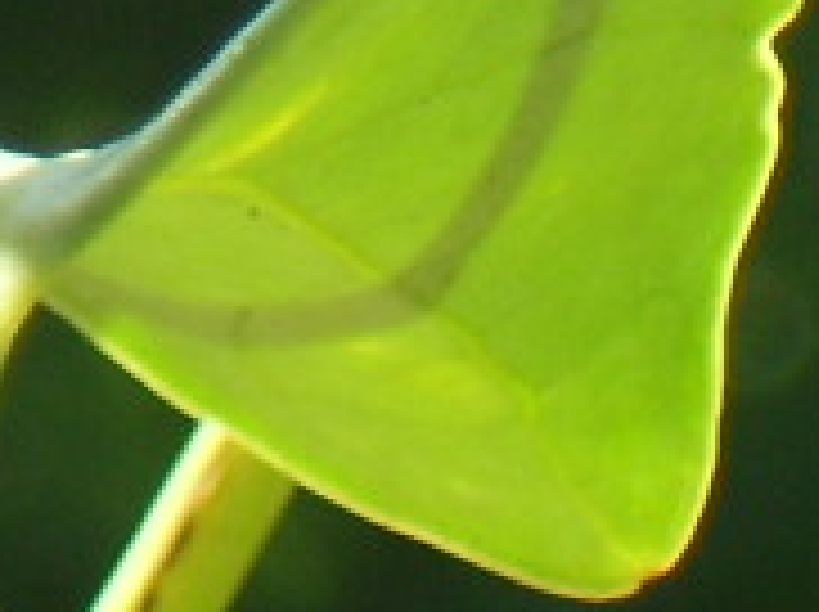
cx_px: -1206
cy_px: -1274
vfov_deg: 2.0
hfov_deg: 2.7
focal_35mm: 733
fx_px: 17320
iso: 80
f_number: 4.6
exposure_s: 1/180
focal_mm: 18
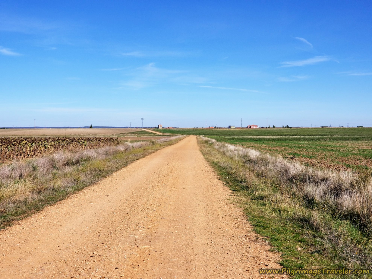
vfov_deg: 28.0
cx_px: 186
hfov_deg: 36.8
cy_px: 140
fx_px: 559
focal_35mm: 52
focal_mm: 6
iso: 25
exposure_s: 1/1129
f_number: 2.4
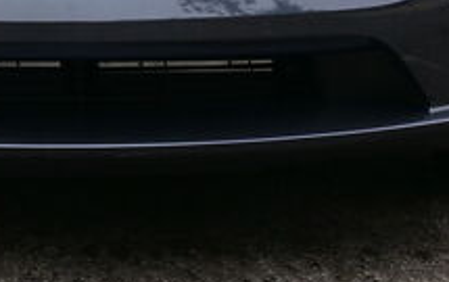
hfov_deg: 10.7
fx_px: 2377
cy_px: -148
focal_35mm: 194
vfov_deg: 6.7
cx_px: 67
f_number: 10
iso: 400
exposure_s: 1/400
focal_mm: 33
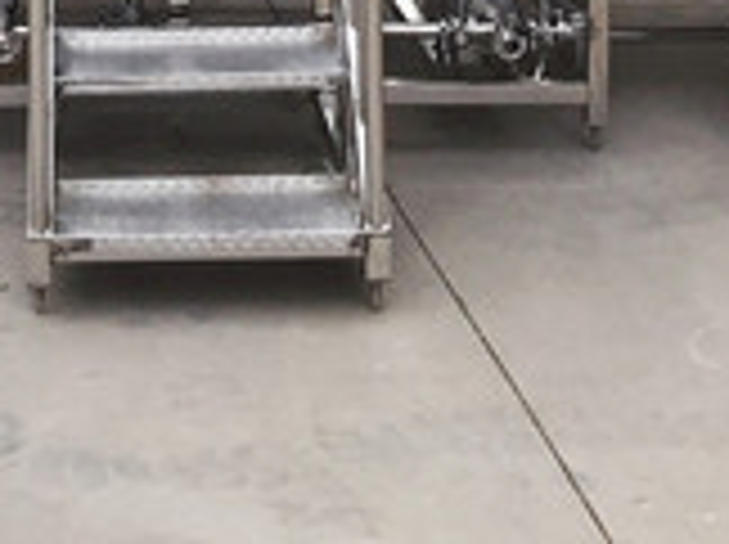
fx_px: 2187
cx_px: 162
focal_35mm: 104
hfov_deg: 18.8
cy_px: -351
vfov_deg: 13.1
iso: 20
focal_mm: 3.99
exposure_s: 1/870
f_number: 1.8
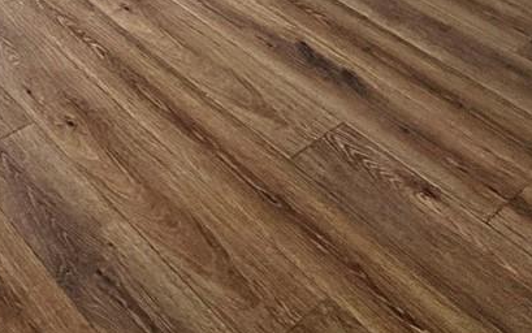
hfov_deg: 30.6
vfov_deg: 15.8
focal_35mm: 58
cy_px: -390
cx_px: -79
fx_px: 841
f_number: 2.2
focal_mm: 2.22
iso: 64
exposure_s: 1/135
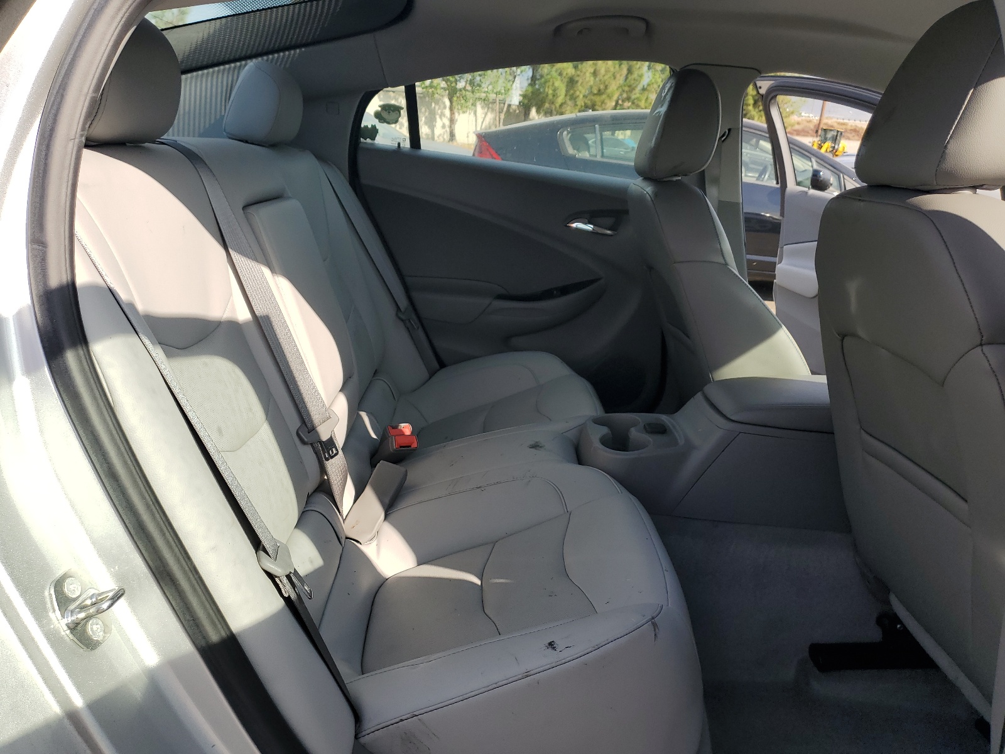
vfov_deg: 53.1
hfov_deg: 67.3
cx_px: 502
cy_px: 377
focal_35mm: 26
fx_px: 755
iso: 50
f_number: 1.5
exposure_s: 1/1250
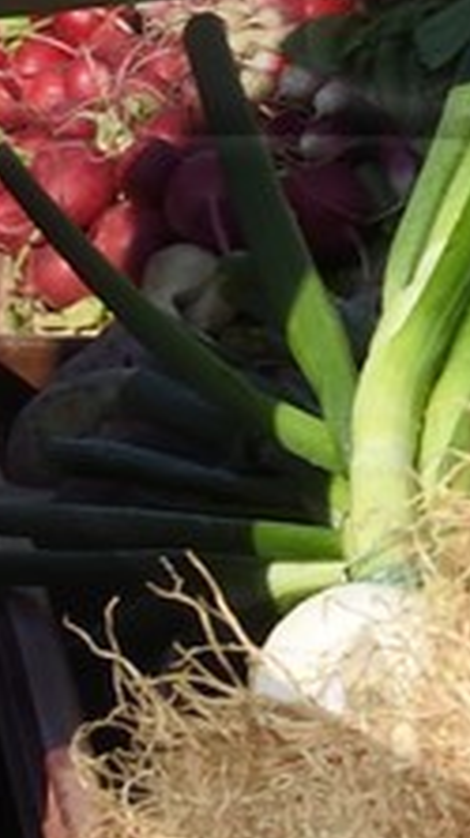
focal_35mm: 376
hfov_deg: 3.2
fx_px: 8353
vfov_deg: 5.7
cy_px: -475
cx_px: 1042
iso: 200
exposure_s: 1/100
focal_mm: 50
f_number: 16
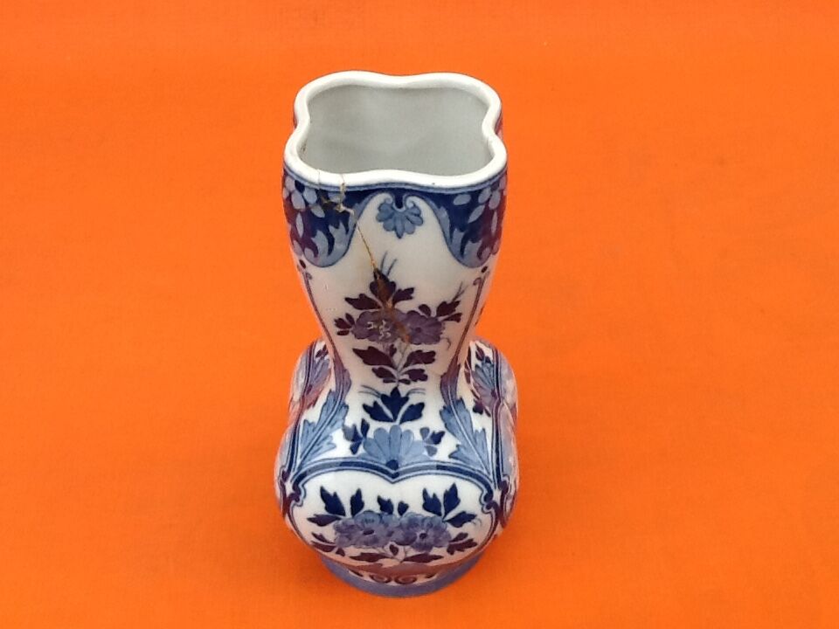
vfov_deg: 32.9
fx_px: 1066
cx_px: 420
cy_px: 314
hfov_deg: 42.9
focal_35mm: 44
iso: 40
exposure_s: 1/194
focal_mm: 2.03
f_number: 2.4
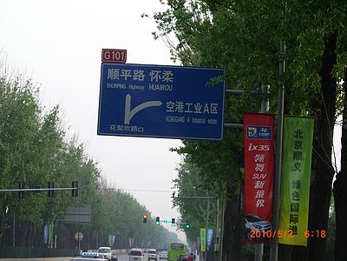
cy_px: 130
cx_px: 174
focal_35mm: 114
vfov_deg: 13.0
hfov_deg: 17.3
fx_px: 1143
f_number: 5.2
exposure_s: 1/160
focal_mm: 18.6
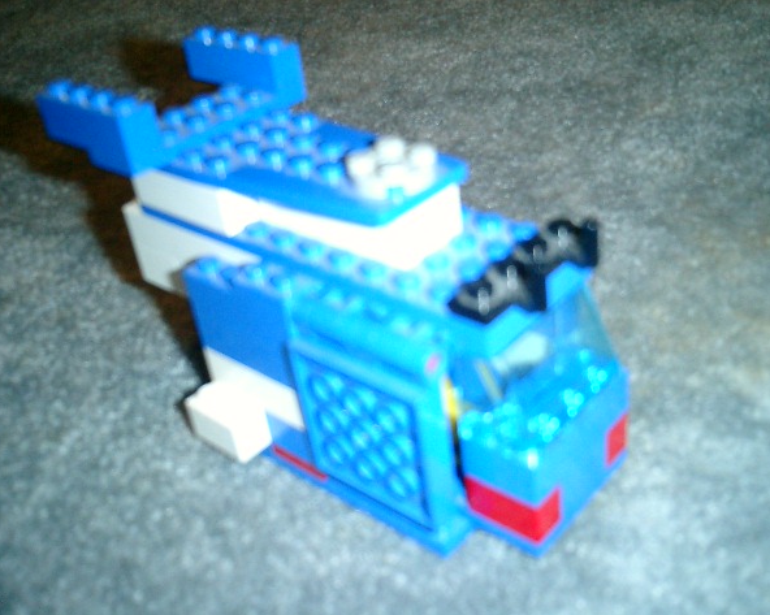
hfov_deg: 47.9
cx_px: 403
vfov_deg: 39.1
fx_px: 866
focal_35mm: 38
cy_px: 311
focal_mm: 7.5
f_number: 3.2
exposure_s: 1/30
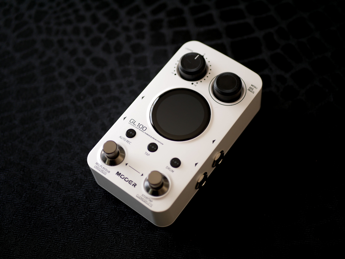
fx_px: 499
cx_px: 172
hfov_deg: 38.2
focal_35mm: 50
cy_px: 130
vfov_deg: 29.1
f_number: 1.7
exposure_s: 1/80
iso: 200
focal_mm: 25
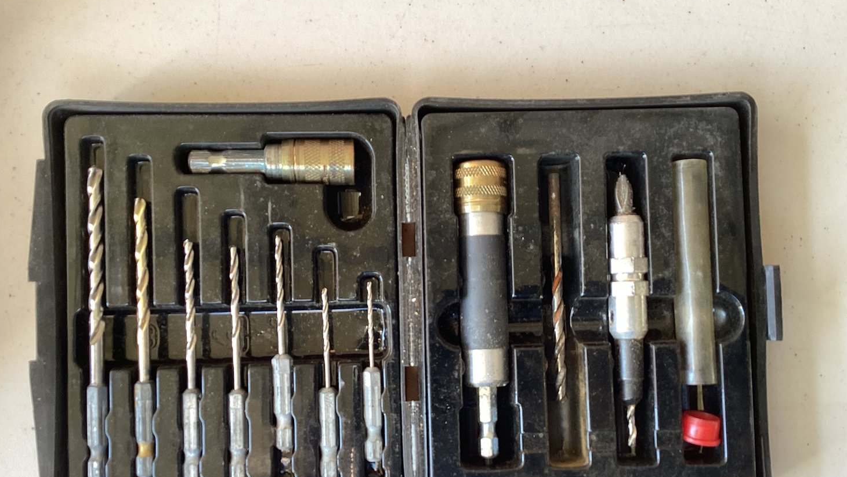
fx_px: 786
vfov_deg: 33.6
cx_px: 424
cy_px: 285
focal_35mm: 35
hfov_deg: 56.6
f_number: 2.4
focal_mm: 3.3
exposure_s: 1/50
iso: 50
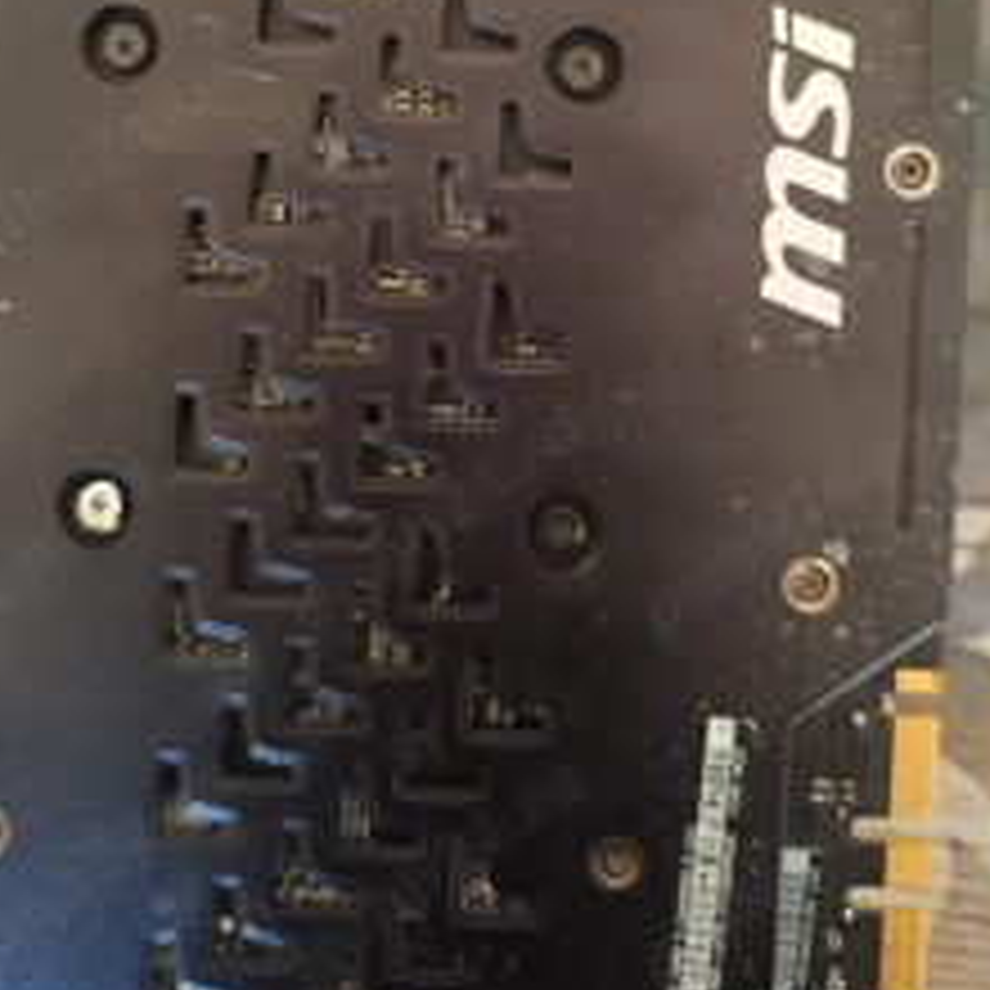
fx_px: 1197
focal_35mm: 37
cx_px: 526
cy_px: 225
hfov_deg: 44.9
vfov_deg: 43.2
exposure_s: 1/14.3
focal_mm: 6.19
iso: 1600
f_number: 1.65
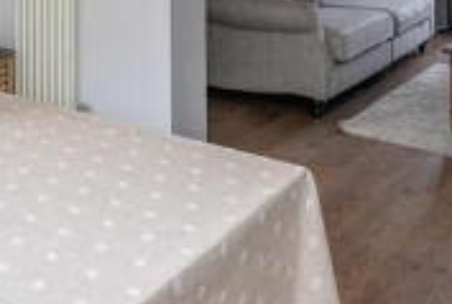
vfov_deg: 20.1
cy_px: -116
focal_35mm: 61
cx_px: 36
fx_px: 766
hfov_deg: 31.2
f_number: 7.1
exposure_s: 1/30
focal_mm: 16.5
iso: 1000
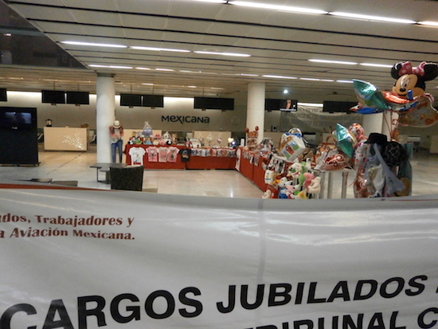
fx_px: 329
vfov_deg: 53.1
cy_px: 164
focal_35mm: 26
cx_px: 219
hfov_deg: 67.3
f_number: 2.8
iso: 800
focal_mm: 4.7
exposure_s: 1/100
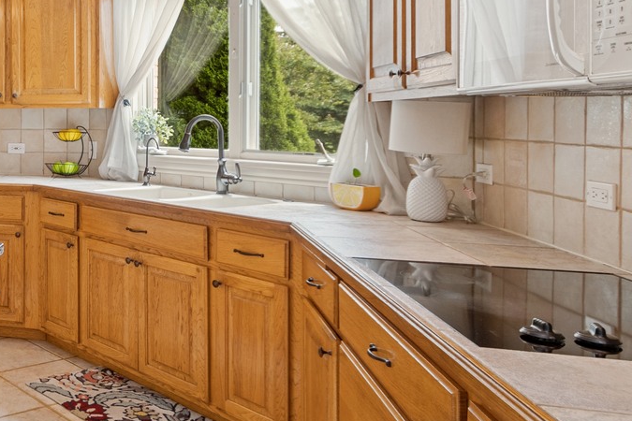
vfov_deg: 36.3
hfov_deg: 41.3
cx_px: -78
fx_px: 632
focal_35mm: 36
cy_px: 123
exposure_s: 1/8
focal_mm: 10
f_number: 8
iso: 200
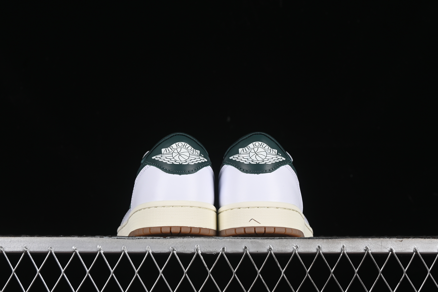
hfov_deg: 27.0
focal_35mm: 75
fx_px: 912
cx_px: 219
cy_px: 146
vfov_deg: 18.2
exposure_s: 1/100
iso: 160
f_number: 8
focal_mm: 50
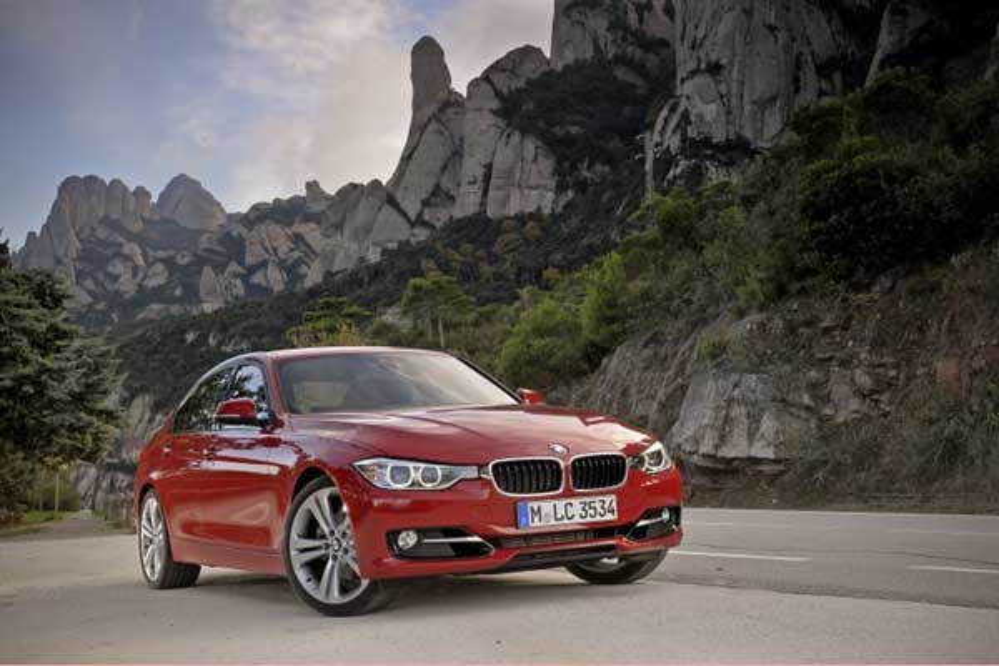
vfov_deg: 28.9
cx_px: 500
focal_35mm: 46
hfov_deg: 42.3
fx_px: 1290
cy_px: 333
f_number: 11
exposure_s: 1/30
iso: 280
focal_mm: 31
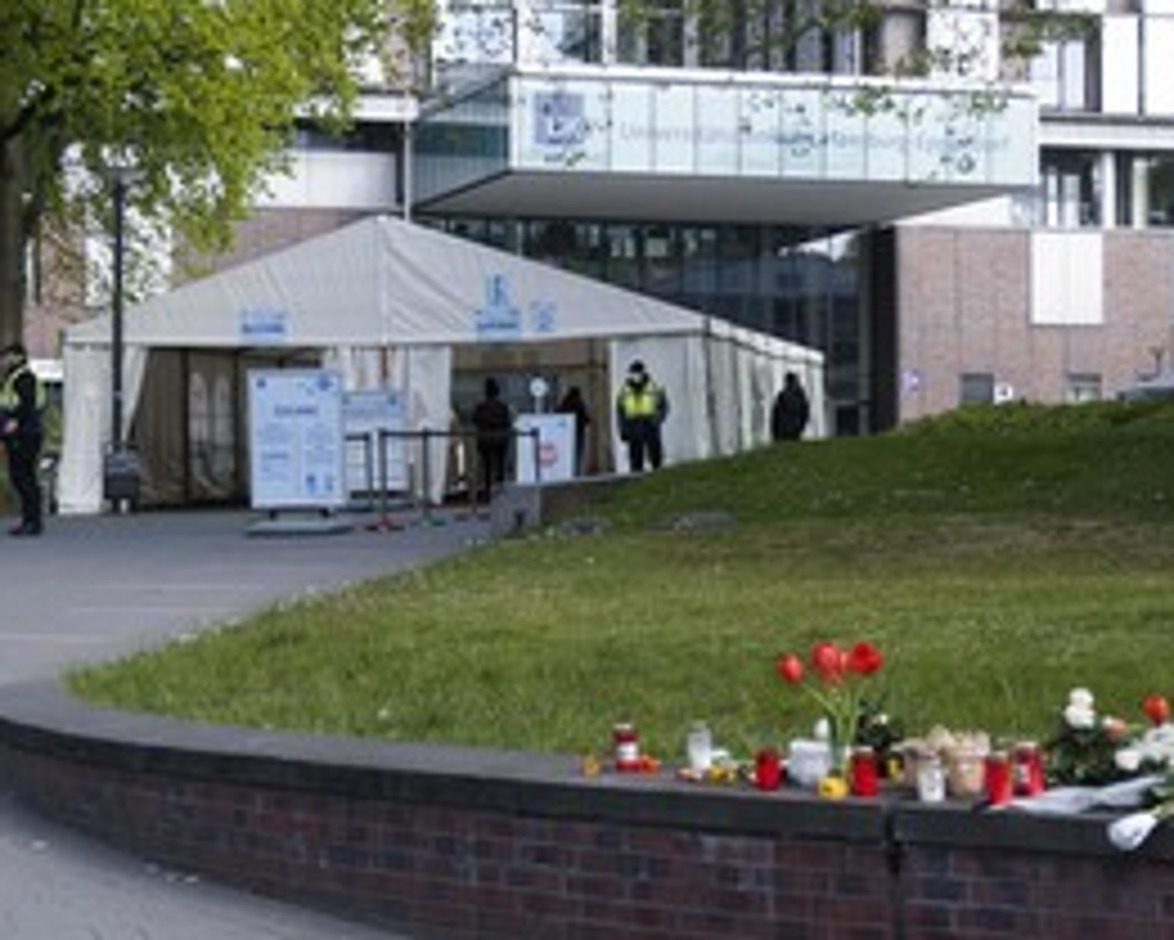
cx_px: 742
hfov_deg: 23.5
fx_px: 2815
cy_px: 355
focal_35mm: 81
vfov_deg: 18.9
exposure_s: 1/640
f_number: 6.3
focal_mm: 50
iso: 400
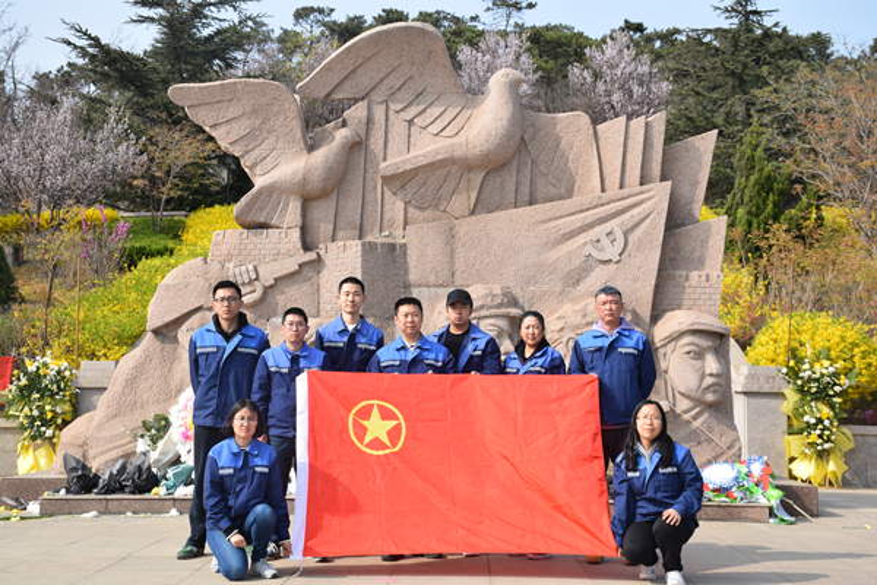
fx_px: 1279
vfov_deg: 25.8
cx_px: 438
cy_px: 292
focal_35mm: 52
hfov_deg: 37.9
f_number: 9
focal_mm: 35
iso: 200
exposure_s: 1/320
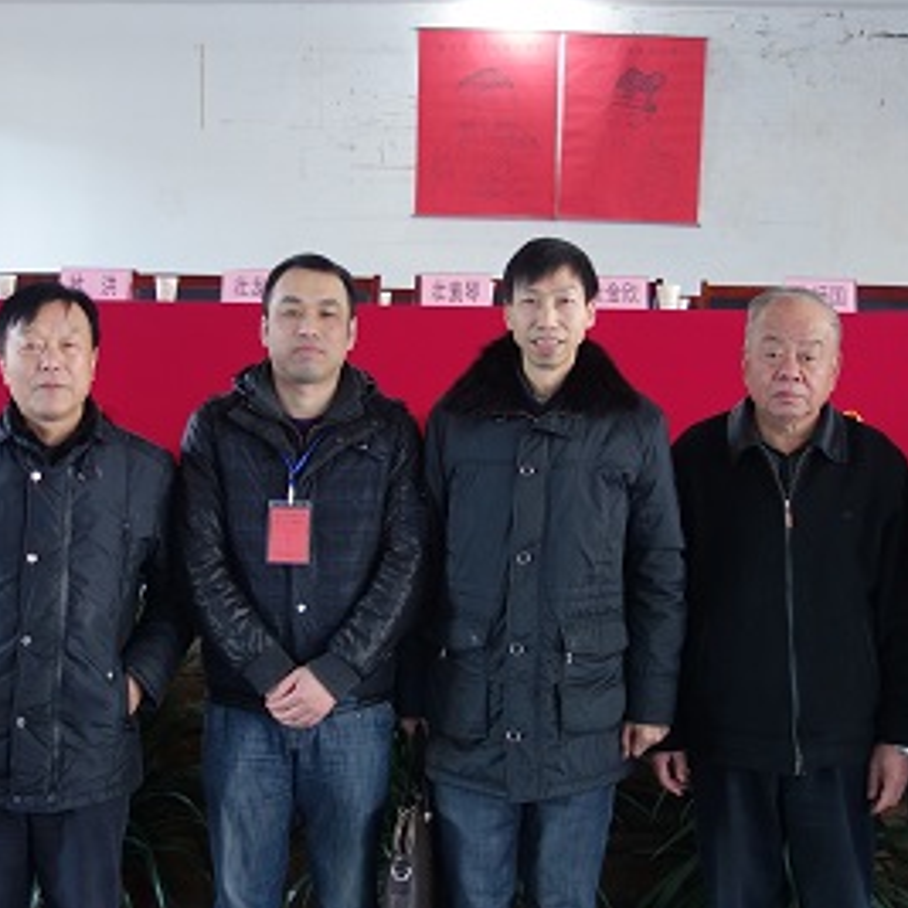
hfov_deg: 28.6
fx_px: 1781
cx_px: 459
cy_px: 364
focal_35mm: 60
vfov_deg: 28.5
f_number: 1.8
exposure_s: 1/30
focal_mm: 10.4
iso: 125
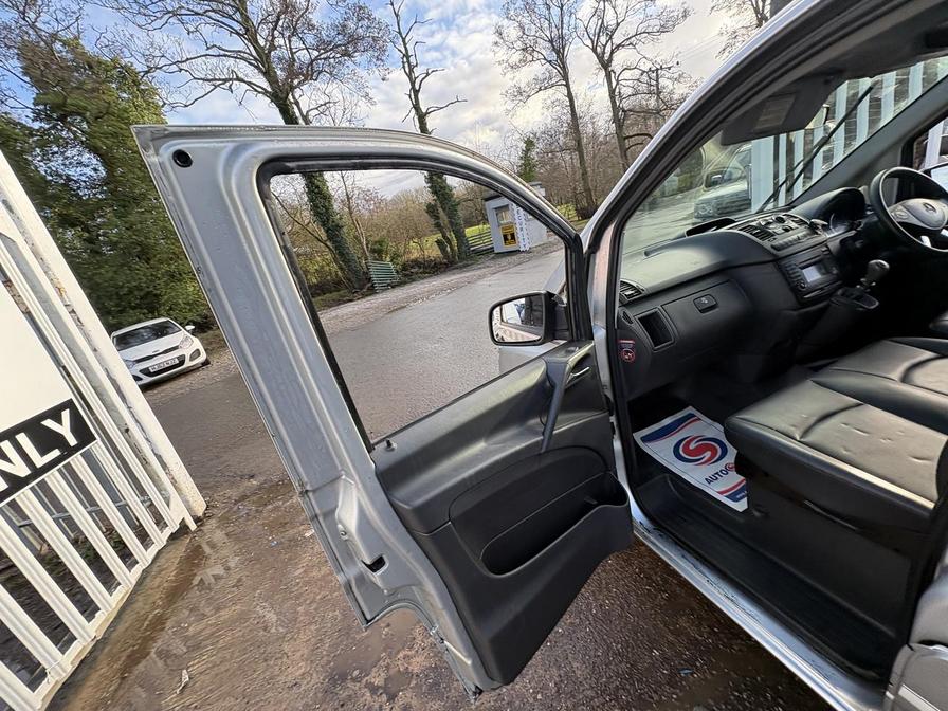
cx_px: 474
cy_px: 356
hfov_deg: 102.1
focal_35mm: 14
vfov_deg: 85.7
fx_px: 383
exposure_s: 1/160
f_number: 2.2
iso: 64
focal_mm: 2.22
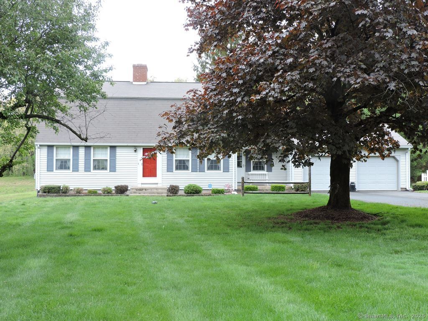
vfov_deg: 40.7
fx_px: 433
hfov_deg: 52.6
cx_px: 214
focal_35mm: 35
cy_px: 160
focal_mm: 6.2
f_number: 3.3
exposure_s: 1/125
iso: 100
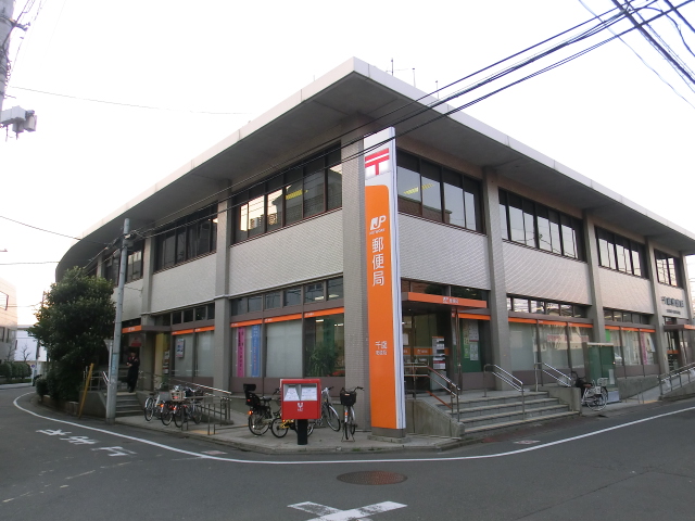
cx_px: 348
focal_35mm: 30
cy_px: 260
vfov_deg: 46.8
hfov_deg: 60.0
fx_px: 602
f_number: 3.5
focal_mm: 5.25
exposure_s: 1/60
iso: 125
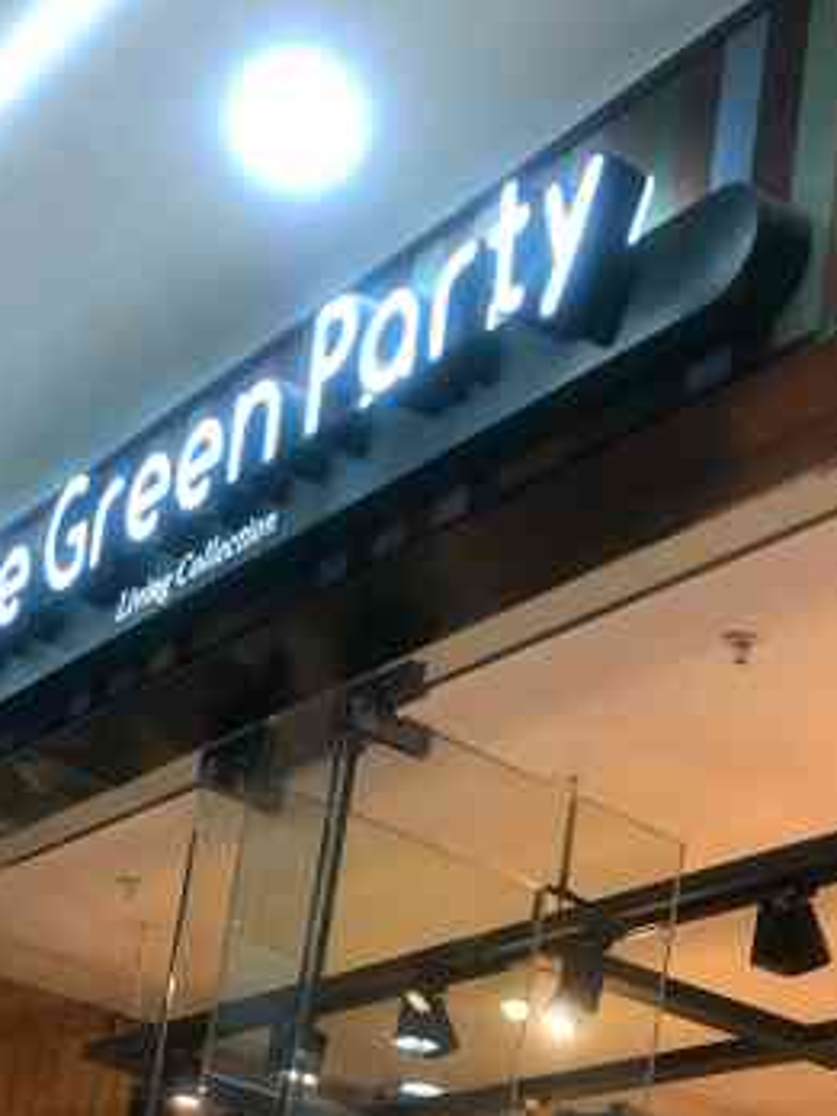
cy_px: 1288
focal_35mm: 75
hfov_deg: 19.5
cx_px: 237
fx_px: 2418
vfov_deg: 24.0
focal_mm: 4
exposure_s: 1/33
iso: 20
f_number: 1.8
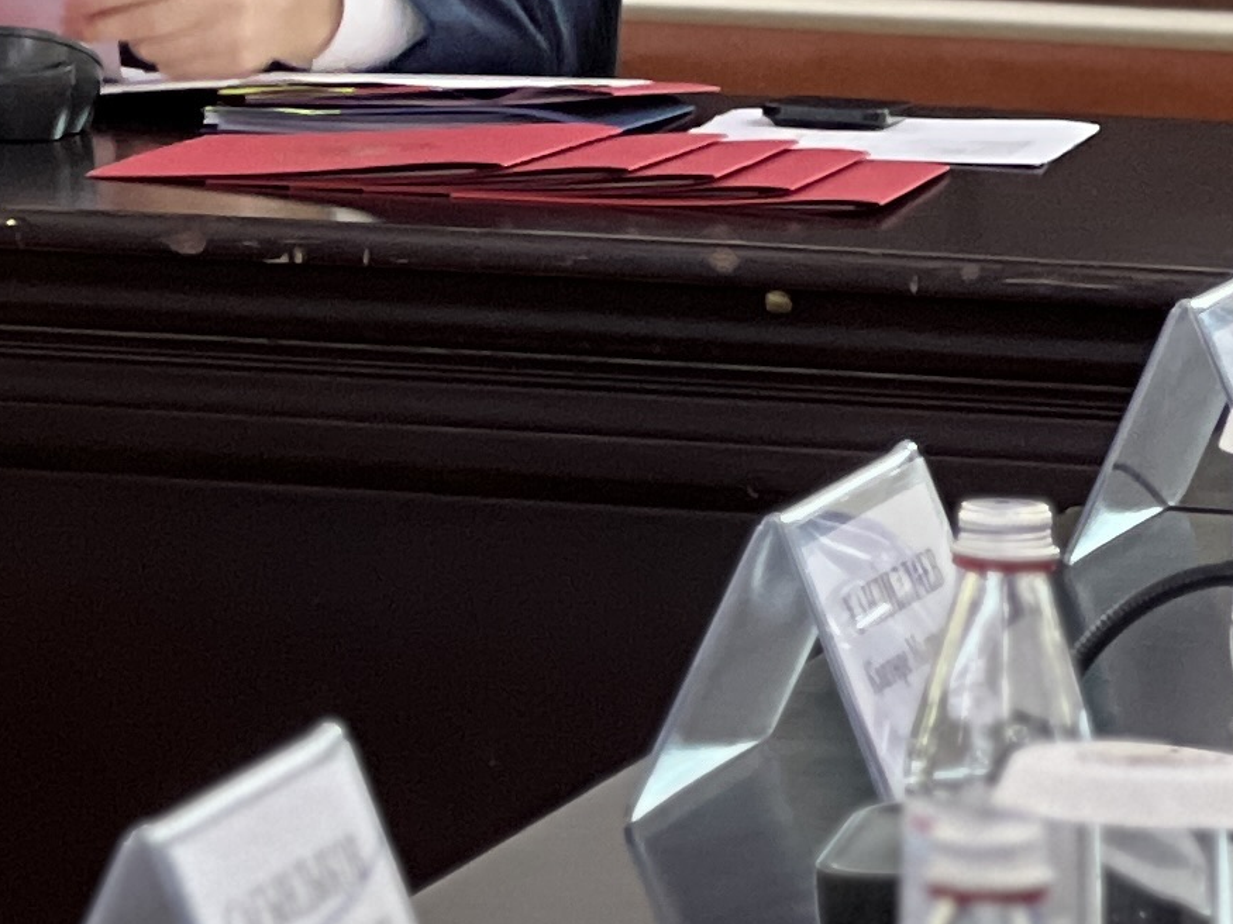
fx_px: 12643
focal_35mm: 355
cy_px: -727
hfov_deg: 5.6
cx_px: -313
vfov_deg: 4.2
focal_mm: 9
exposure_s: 1/33
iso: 320
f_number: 2.8
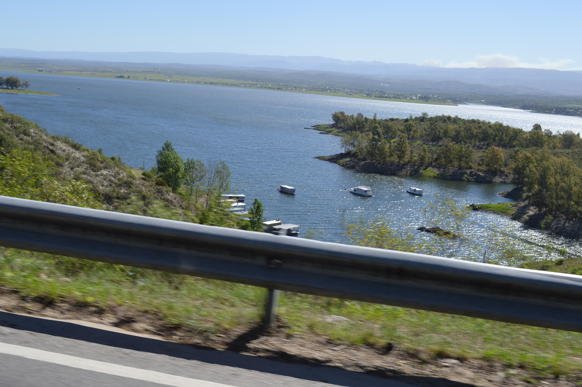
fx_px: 678
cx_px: 291
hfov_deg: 46.4
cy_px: 194
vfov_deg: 31.8
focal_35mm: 42
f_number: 7.1
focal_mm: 28
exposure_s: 1/250
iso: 100
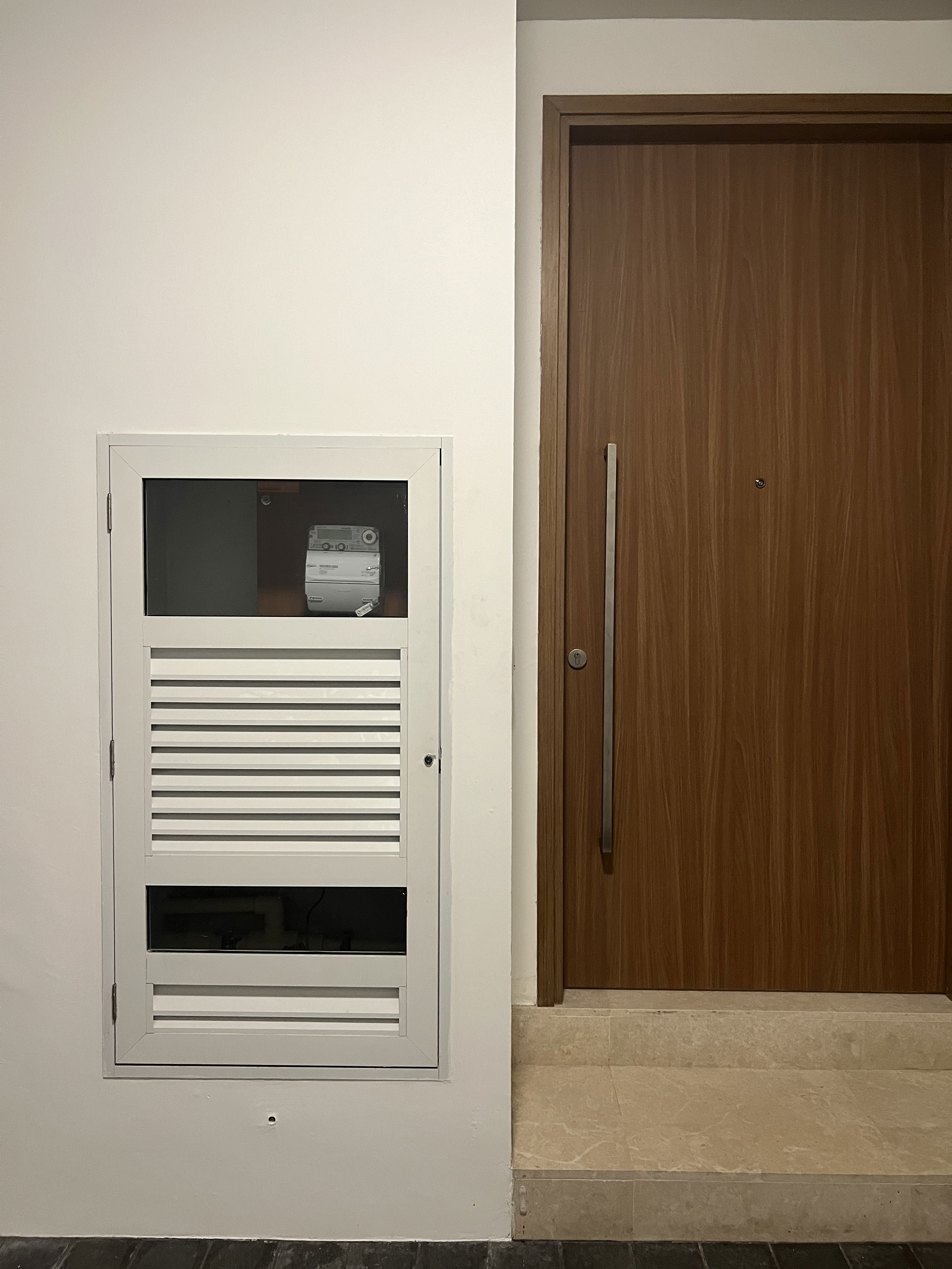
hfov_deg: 53.1
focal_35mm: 26
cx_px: 476
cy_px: 634
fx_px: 953
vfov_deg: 67.3
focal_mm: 5.7
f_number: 1.5
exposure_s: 1/50
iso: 250
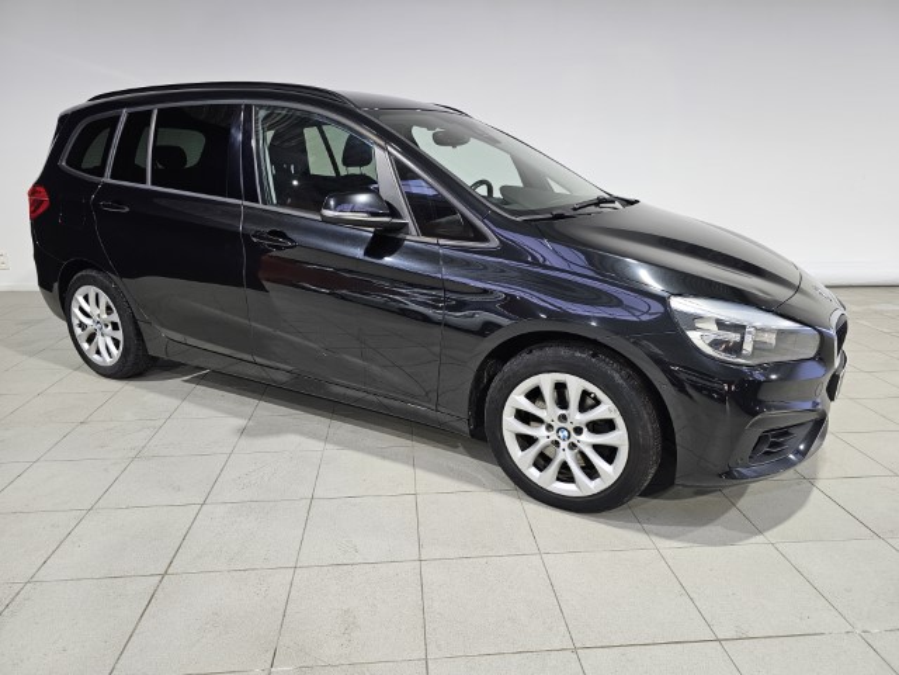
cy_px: 338
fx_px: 597
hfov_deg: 73.9
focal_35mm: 23
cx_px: 450
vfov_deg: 58.9
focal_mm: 6.3
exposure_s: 1/100
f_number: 1.7
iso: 125
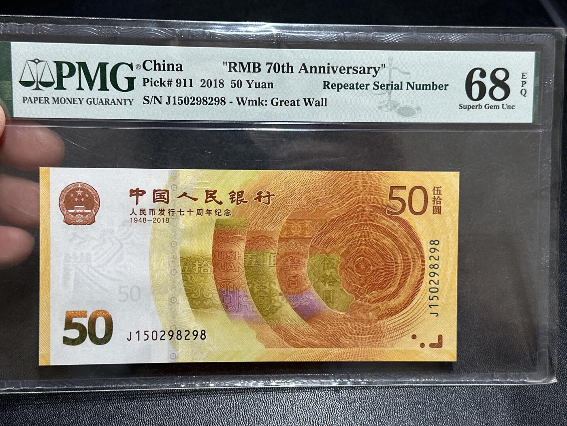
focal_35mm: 48
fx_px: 786
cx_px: 284
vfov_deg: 30.3
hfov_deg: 39.7
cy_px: 213
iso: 125
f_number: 1.78
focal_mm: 6.86
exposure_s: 1/50
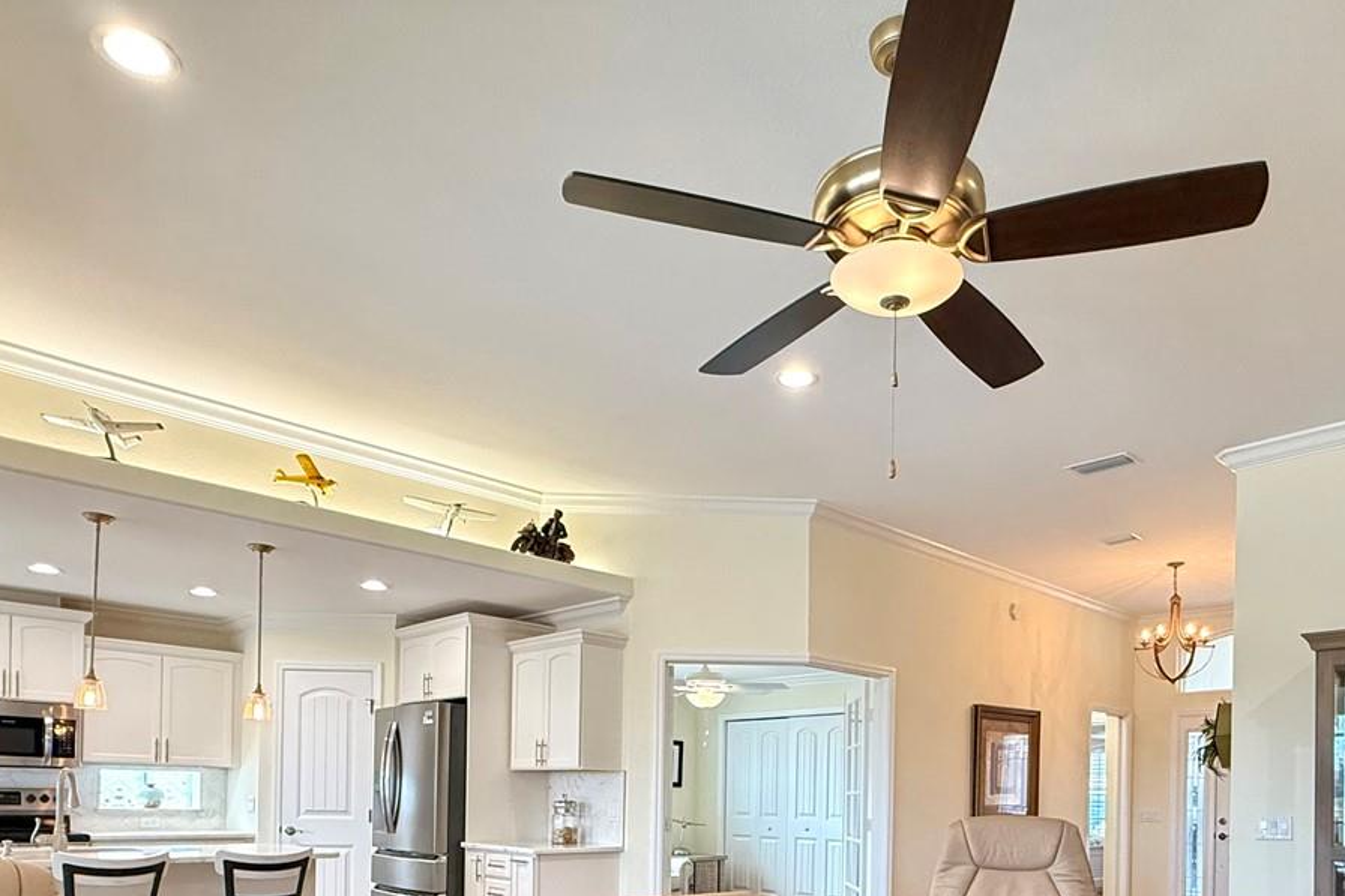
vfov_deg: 45.3
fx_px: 971
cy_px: 792
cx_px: 757
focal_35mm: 26
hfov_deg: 69.1
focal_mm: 2.22
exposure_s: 1/120
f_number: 2.2
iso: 500
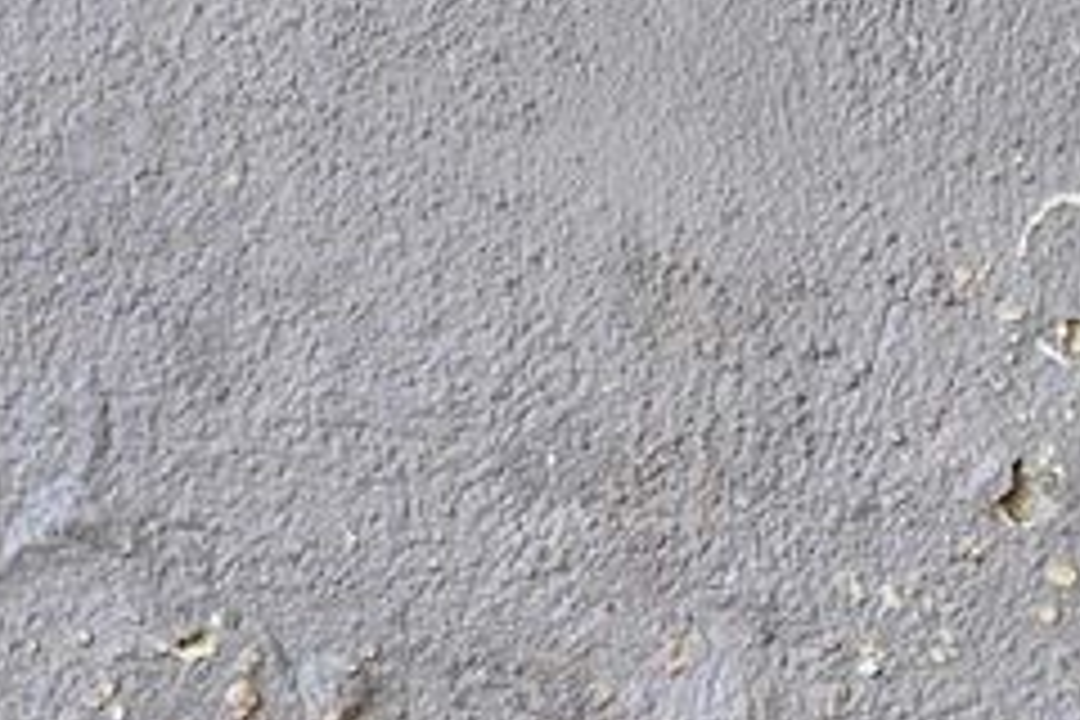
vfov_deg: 6.6
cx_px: 976
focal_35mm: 200
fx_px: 6000
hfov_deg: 10.2
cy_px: 1462
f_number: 5
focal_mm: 48
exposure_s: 1/80
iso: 800
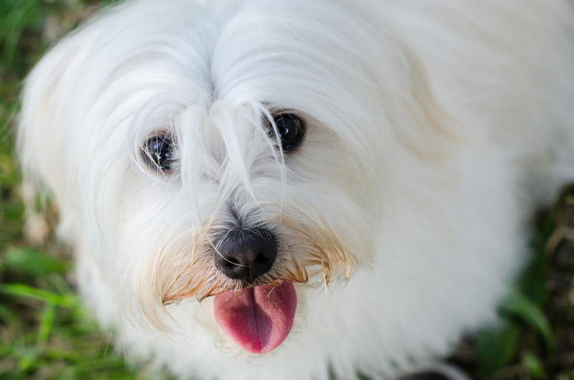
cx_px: 281
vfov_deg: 17.4
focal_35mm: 78
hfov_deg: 26.1
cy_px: 190
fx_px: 1241
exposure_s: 1/640
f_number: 4
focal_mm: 50
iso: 320
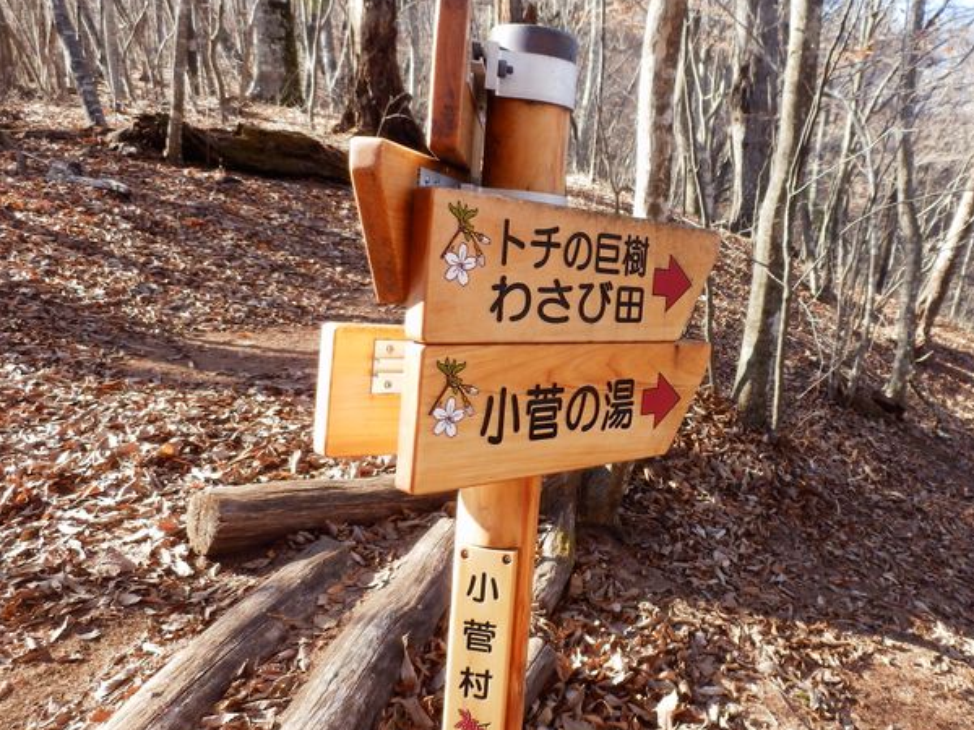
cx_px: 596
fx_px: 900
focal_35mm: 32
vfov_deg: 44.2
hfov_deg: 56.3
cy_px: 352
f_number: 3
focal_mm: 4.2
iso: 80
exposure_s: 1/100
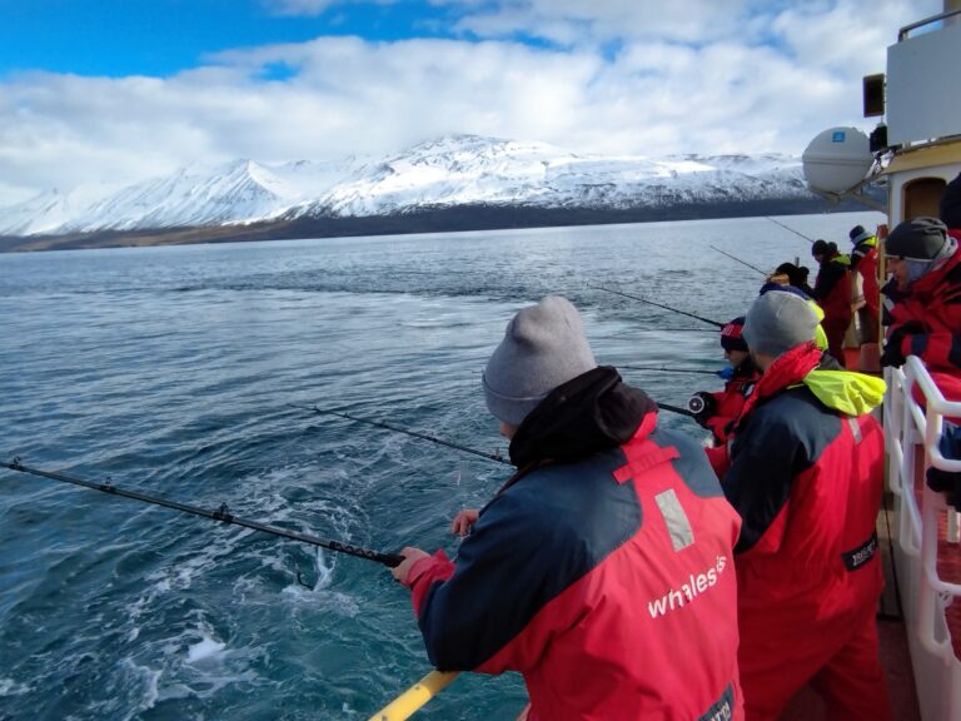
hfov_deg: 94.5
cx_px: 480
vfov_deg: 78.1
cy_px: 360
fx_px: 444
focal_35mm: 16
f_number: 2.2
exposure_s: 1/1600
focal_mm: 1.65
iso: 50
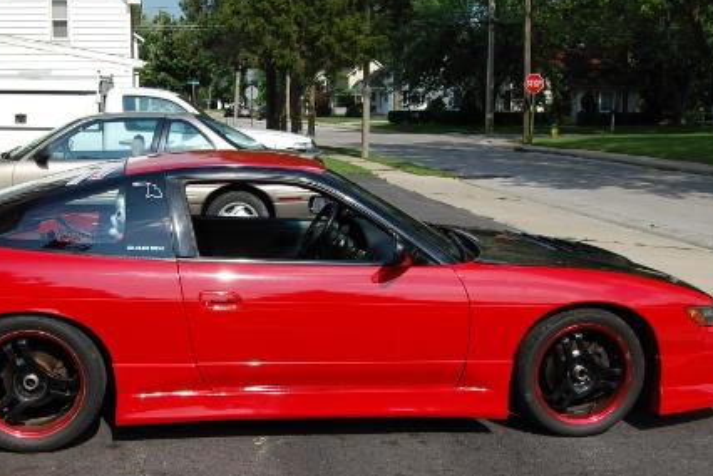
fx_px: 891
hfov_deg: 43.1
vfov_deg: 29.8
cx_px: 253
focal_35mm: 45
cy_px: 280
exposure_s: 1/400
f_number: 10
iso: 200
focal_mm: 20
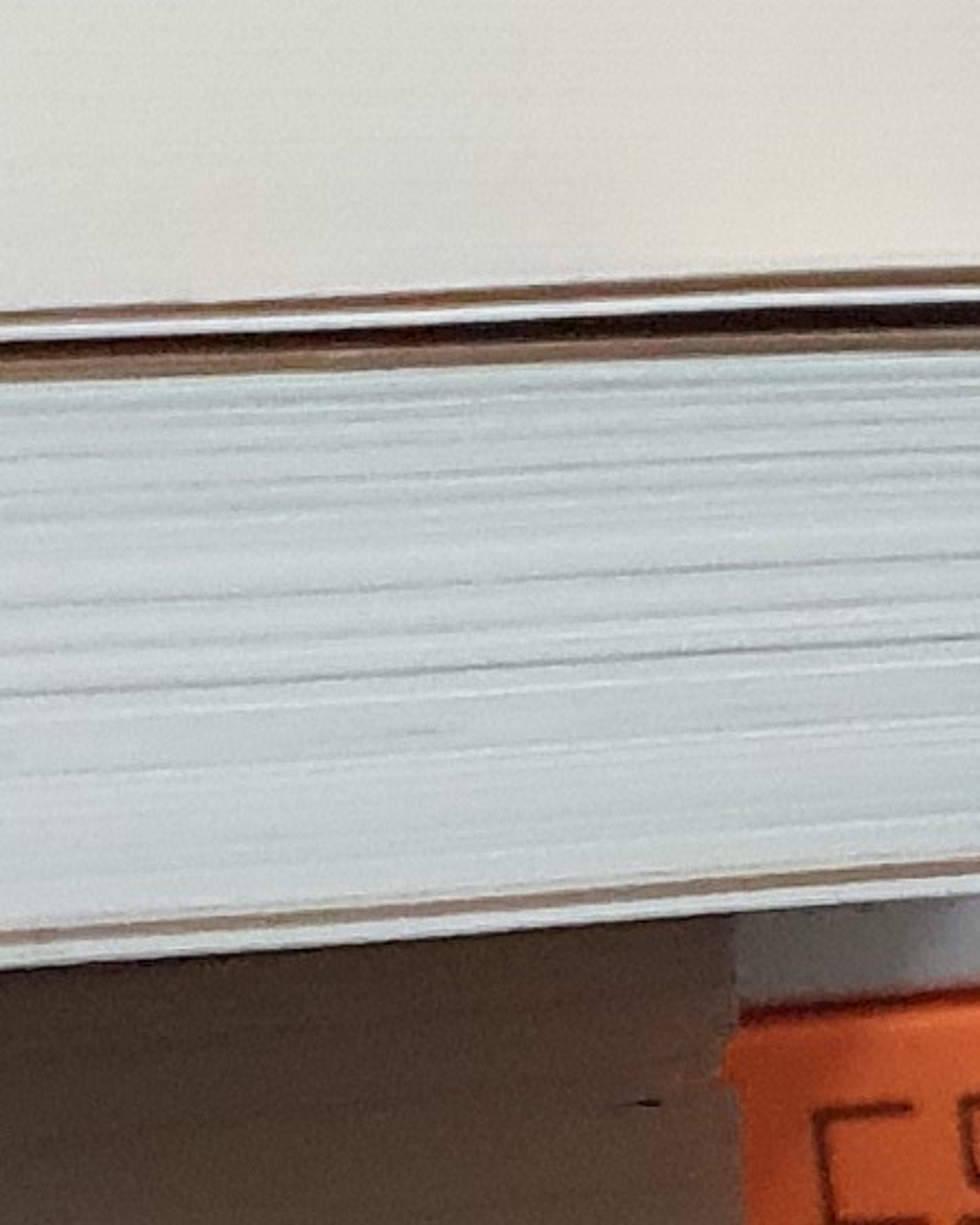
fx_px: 6637
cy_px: 2071
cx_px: -526
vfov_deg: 10.1
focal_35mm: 183
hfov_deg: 8.3
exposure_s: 1/40
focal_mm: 4.3
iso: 400
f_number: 1.5
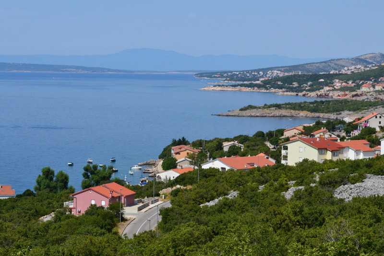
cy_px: 128
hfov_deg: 24.6
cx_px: 192
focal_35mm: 82
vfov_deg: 16.6
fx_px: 880
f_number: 11
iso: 360
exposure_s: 1/500
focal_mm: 55
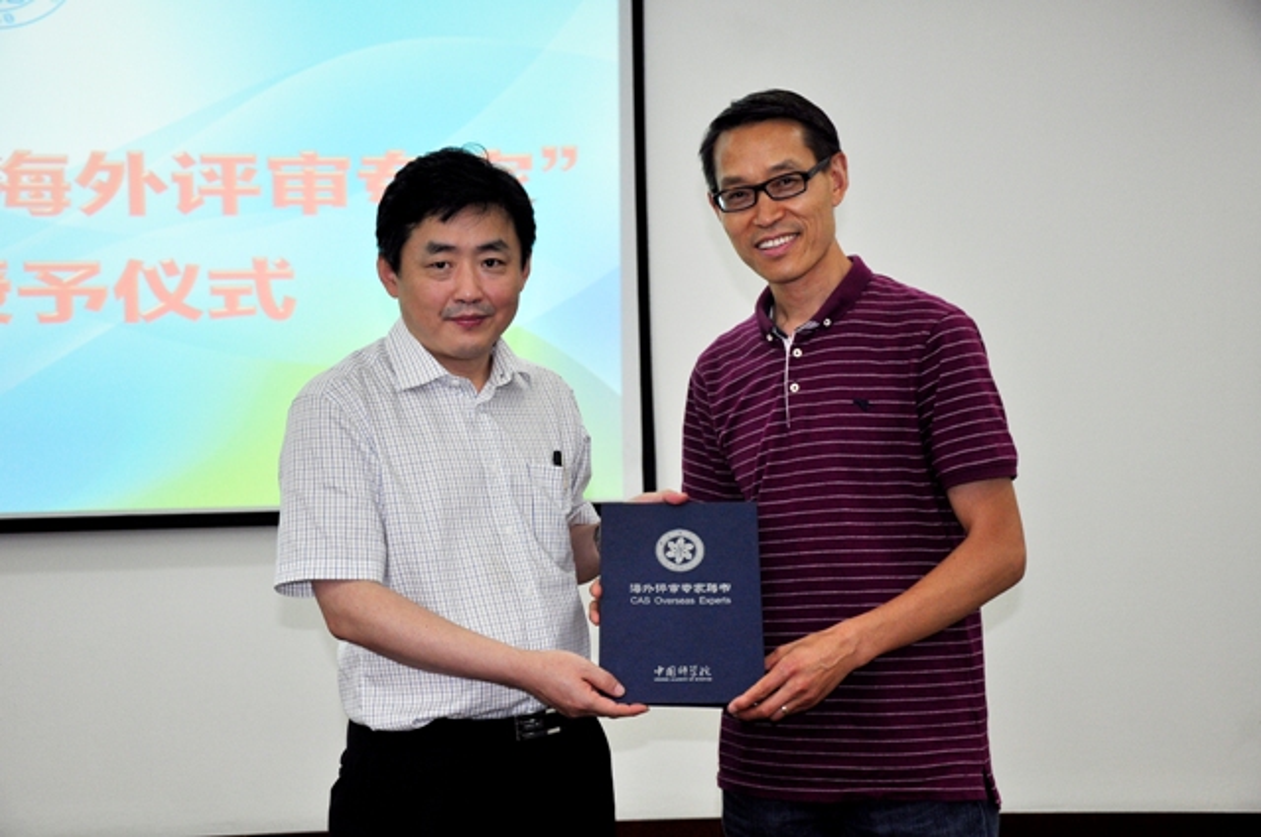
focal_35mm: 52
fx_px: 1837
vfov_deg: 25.7
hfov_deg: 37.9
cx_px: 630
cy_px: 418
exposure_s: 1/80
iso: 400
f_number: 4.5
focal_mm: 35
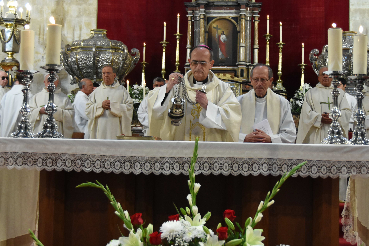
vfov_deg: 18.9
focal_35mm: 72
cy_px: 112
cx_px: 202
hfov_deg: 28.1
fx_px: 738
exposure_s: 1/60
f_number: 4.5
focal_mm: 32
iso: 1600
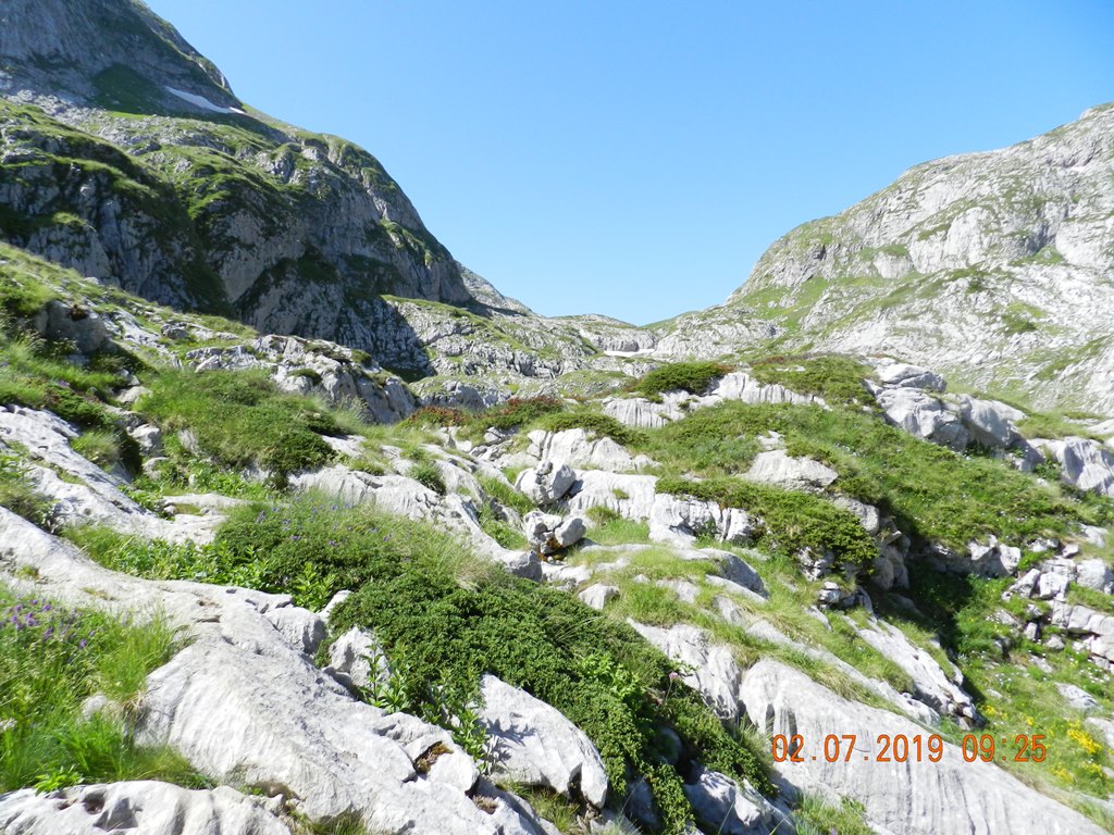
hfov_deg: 73.9
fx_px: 740
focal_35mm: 23
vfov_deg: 58.9
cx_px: 557
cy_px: 418
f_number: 3.4
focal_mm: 4
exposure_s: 1/1000
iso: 160
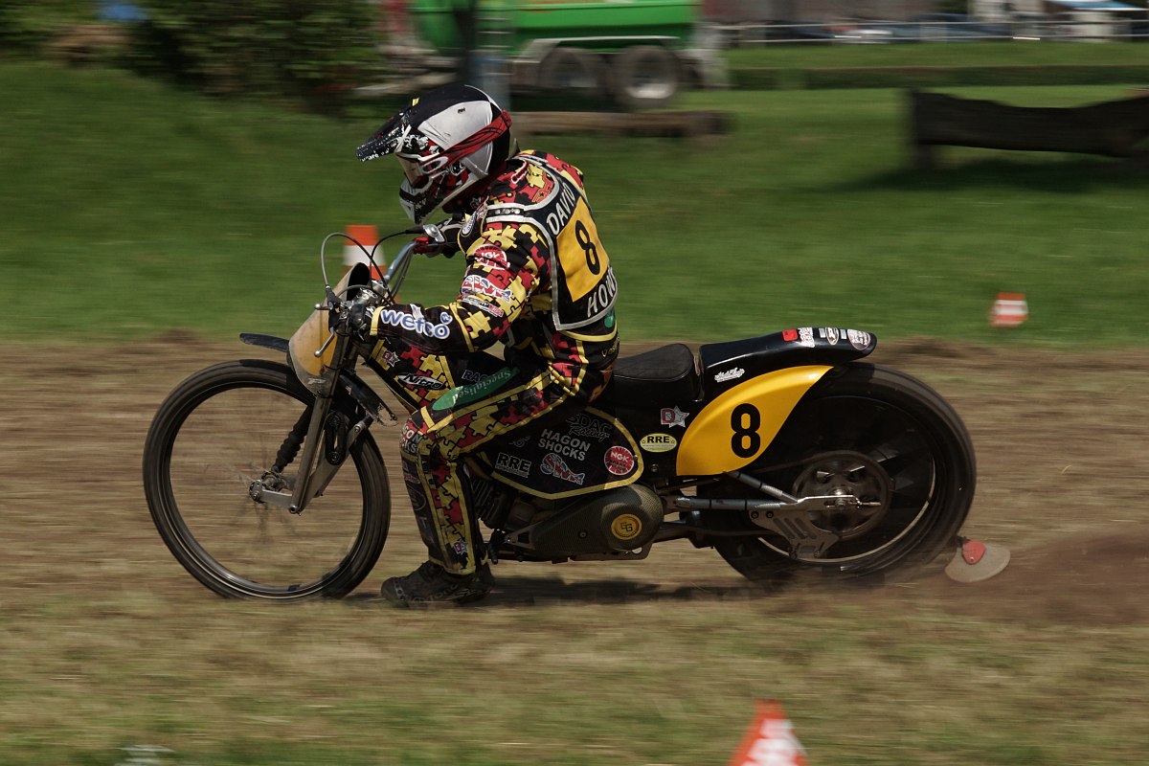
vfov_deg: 7.6
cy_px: 383
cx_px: 574
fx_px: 5745
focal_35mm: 180
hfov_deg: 11.4
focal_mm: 120
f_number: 14
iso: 160
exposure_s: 1/320
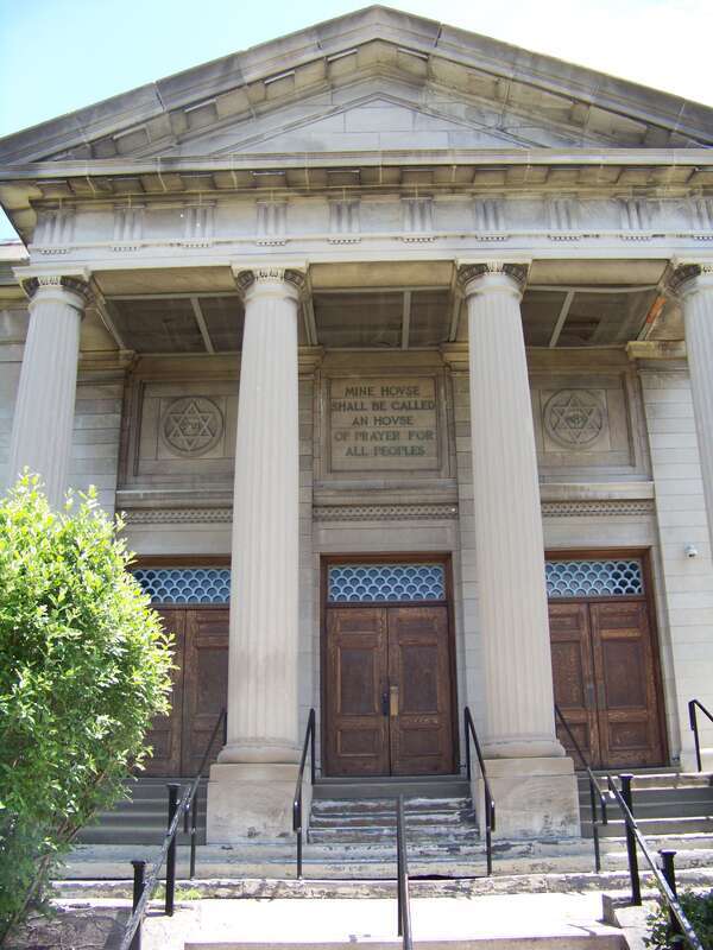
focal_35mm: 36
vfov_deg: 51.4
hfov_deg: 39.7
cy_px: 475
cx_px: 356
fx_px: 989
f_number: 2.8
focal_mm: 5.85
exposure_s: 1/250
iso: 69
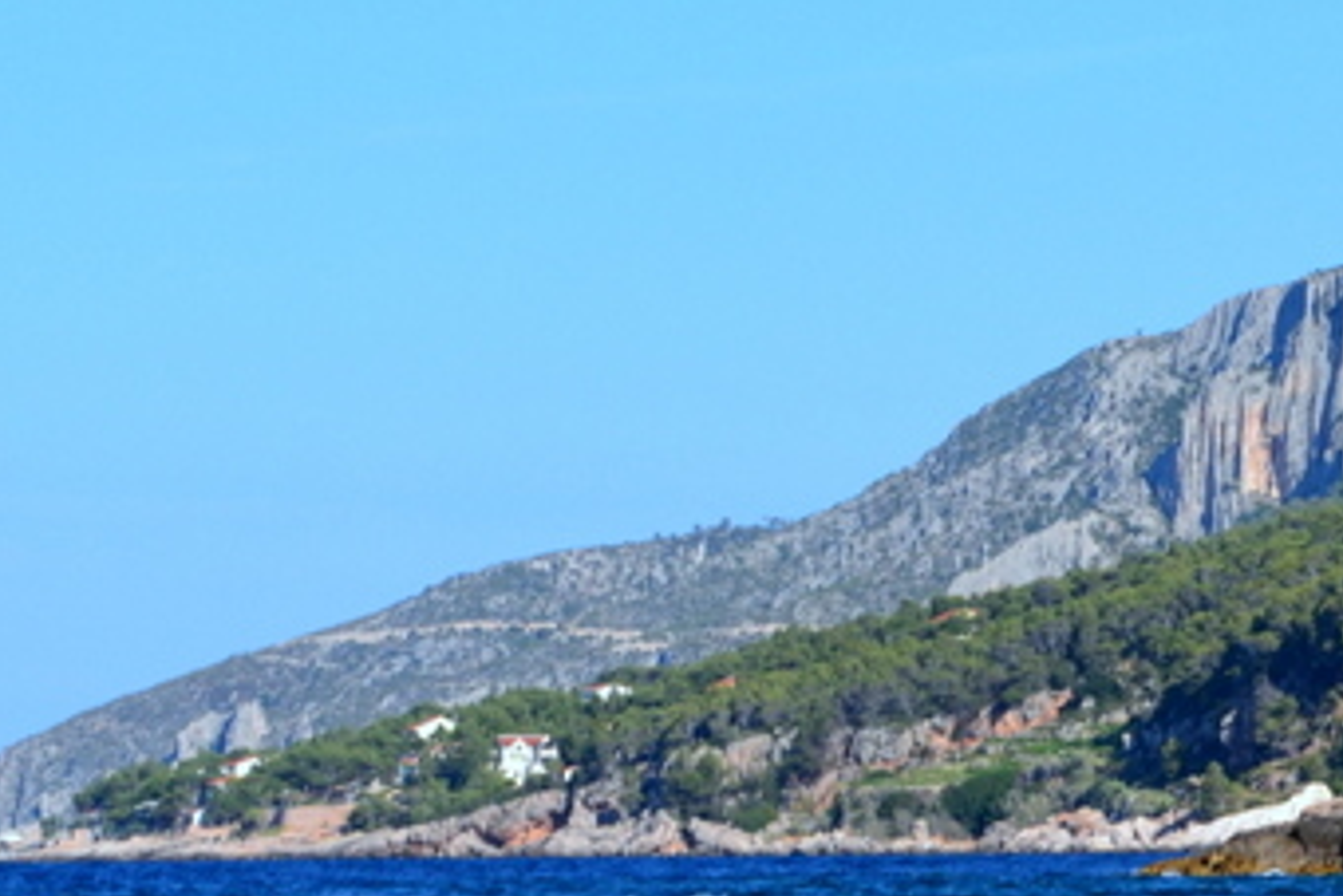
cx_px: 1304
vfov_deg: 7.1
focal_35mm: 194
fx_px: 7247
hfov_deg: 10.5
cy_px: 284
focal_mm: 55
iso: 400
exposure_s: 1/400
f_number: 11
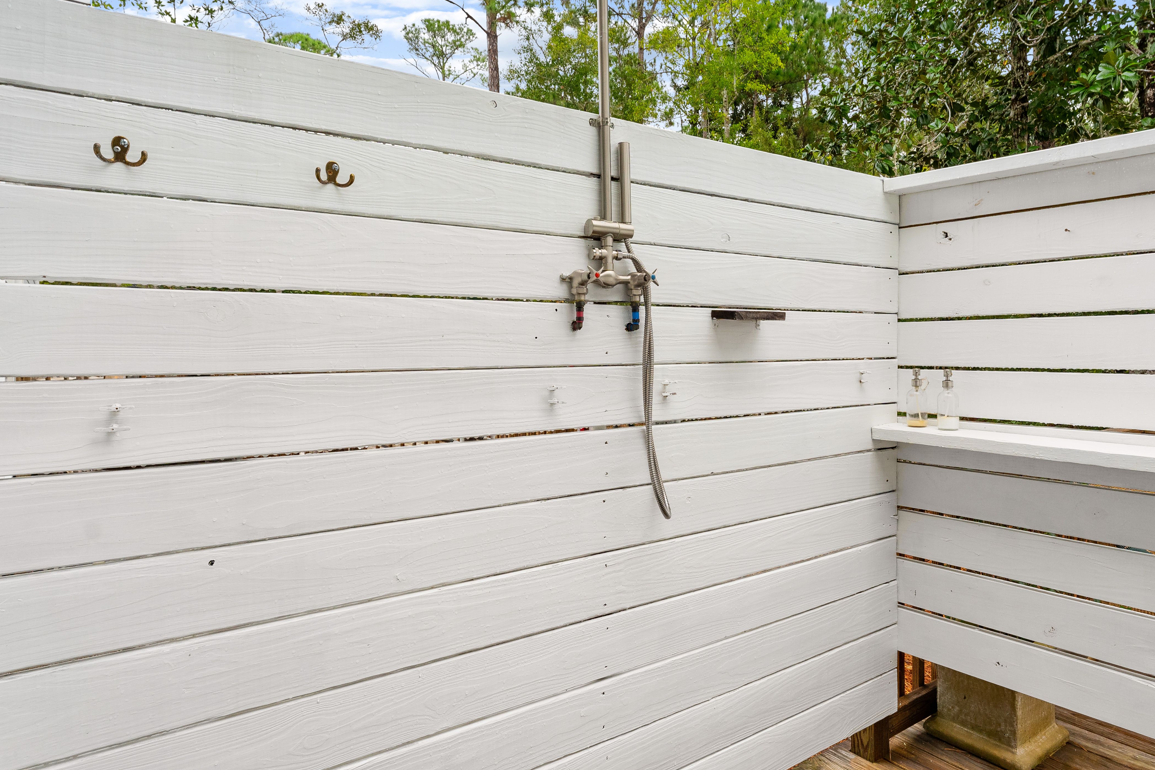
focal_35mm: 23
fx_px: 742
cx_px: 648
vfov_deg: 54.7
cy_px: 343
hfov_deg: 75.4
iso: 640
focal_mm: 16.1
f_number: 8
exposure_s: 1/125
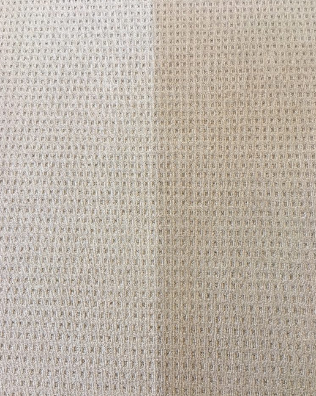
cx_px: 156
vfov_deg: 57.1
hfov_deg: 47.1
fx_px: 362
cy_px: 216
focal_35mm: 31
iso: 50
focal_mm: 4.15
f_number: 2.2
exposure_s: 1/17
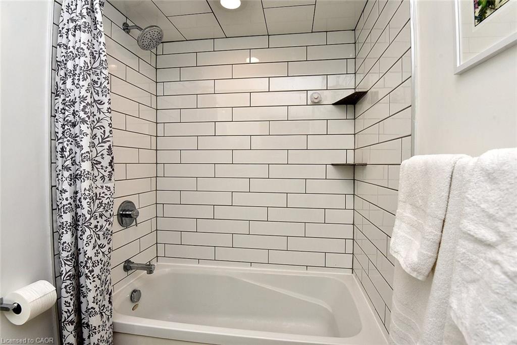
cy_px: 172
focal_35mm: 16
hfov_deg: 96.7
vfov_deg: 73.8
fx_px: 230
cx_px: 258
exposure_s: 1/200
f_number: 9
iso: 500
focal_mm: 16
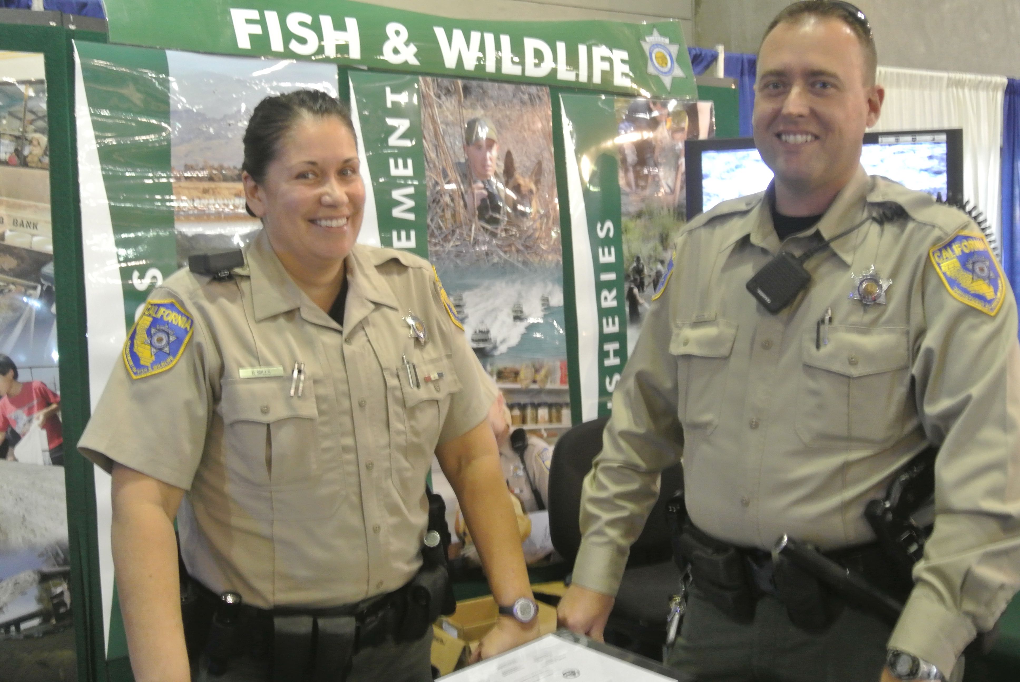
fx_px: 1191
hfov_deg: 46.3
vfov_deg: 32.0
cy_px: 341
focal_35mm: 42
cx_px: 510
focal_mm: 15.7
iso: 800
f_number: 4.2
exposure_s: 1/20
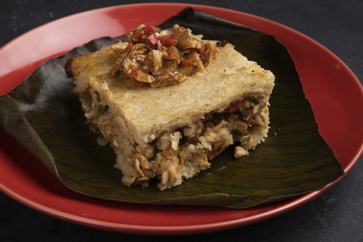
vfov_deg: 12.0
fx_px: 1149
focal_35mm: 114
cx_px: 161
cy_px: 121
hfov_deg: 17.9
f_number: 9
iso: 100
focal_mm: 88
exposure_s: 1/160
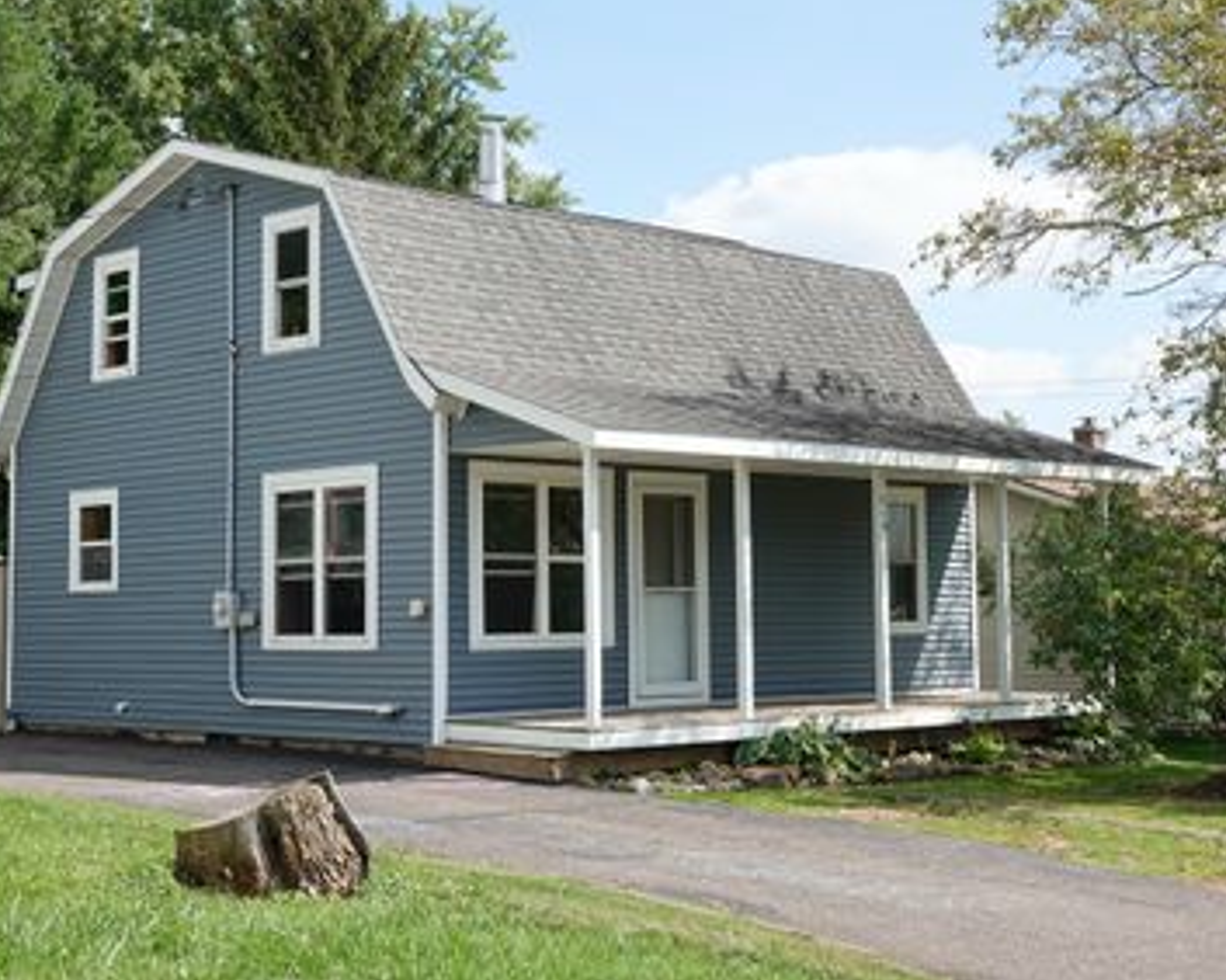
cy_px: 485
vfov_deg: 27.6
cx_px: 533
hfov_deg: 34.1
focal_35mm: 55
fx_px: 1995
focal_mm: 17.55
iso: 100
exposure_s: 1/400
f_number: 4
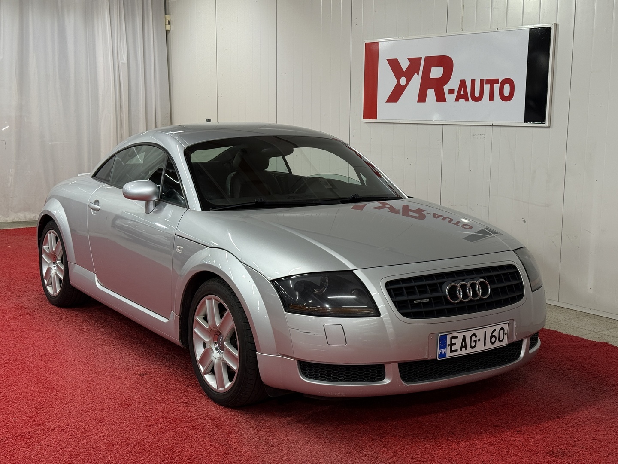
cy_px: 232
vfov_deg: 30.3
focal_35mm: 48
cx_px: 309
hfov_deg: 39.7
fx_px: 857
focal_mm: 6.76
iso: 80
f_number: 1.78
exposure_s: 1/121
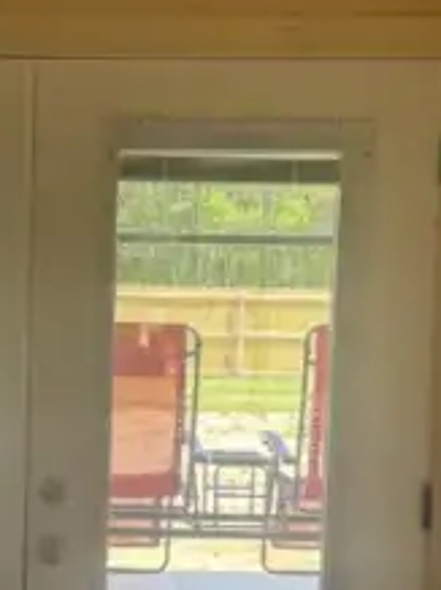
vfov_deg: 20.8
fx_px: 1600
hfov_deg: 15.3
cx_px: -24
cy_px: 394
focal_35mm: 94
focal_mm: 6.76
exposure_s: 1/207
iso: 80
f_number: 1.78
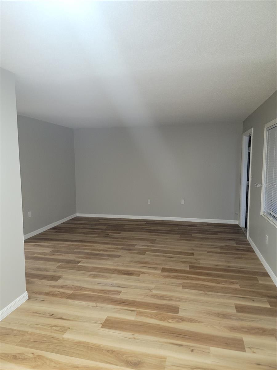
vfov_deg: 71.6
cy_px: 185
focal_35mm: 24
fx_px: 256
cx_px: 138
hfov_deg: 56.8
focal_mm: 6.7
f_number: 1.8
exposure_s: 1/13.4
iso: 125
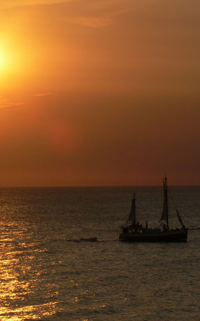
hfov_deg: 6.3
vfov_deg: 10.0
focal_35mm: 209
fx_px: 1823
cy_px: 151
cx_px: -19
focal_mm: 28.5
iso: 80
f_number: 8
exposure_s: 1/500
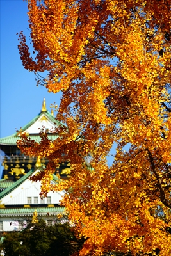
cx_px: 86
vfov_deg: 8.6
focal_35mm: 240
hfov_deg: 5.7
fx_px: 1708
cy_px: 128
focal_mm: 240
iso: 100
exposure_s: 1/350
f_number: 8
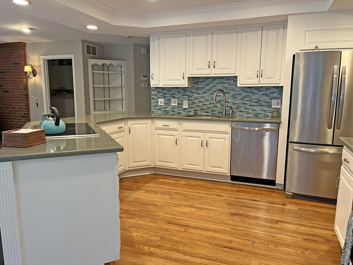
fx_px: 265
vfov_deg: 53.1
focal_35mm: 26
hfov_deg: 67.3
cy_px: 132
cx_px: 176
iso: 125
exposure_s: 1/60
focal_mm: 5.1
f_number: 1.6
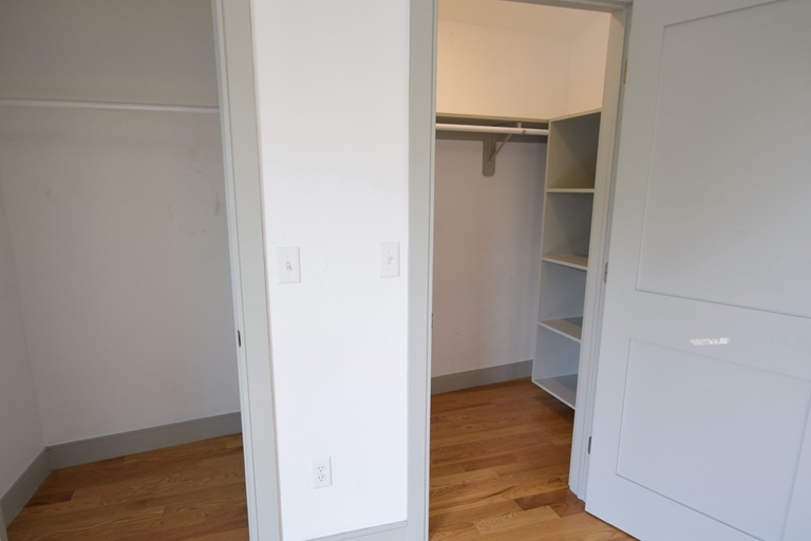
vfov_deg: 61.9
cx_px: 375
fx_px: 451
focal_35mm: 20
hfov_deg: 83.8
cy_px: 275
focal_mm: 10
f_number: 4
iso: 400
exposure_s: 1/60
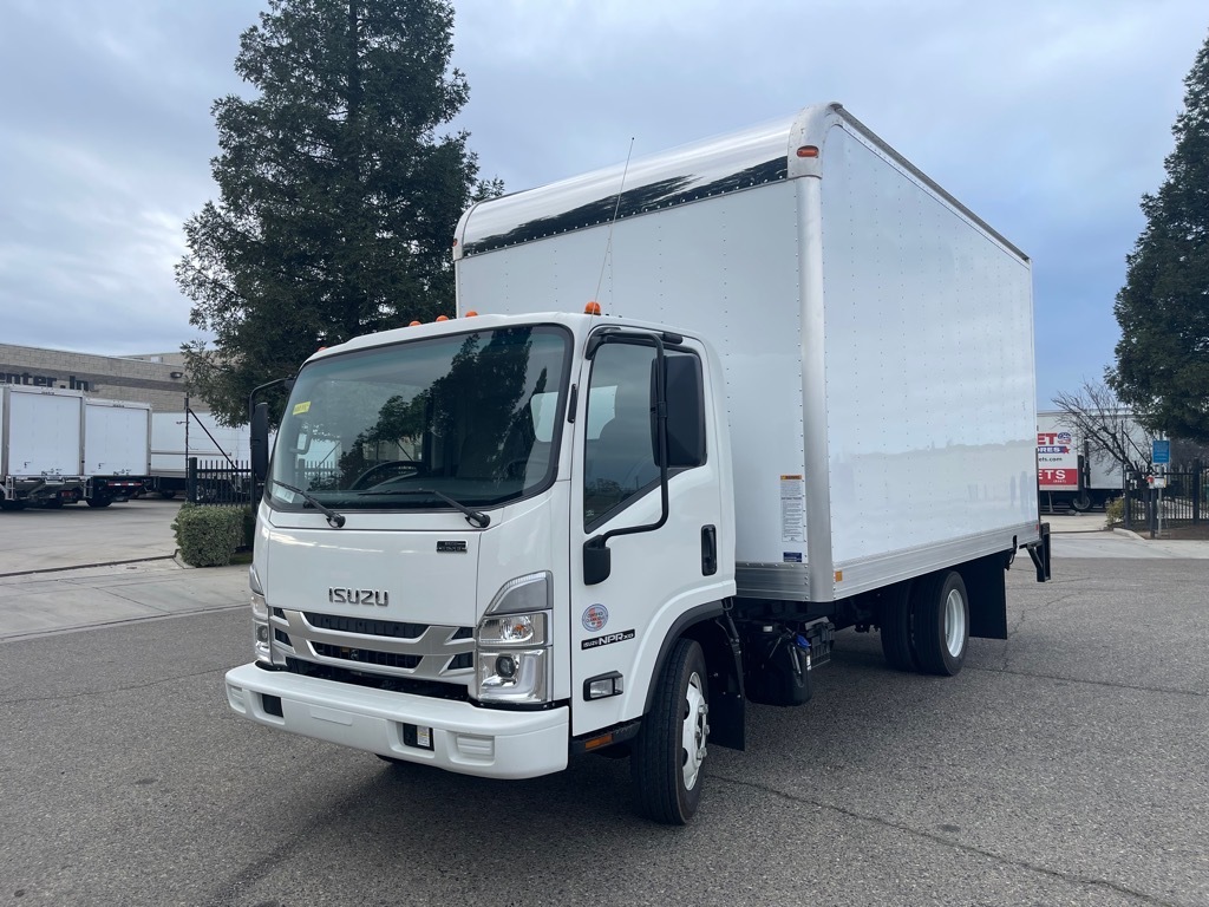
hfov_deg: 69.4
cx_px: 604
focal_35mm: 25
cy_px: 454
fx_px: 873
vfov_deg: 54.9
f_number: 1.6
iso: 32
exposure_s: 1/1339
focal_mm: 5.1
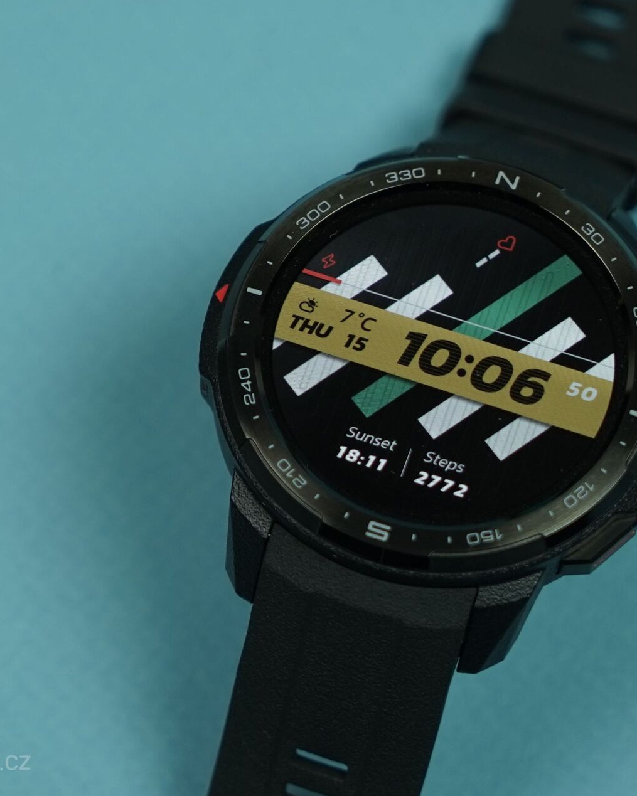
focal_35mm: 71
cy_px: 398
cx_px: 410
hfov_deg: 21.5
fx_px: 1673
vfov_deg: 26.8
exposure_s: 1/160
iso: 320
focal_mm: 50
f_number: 4
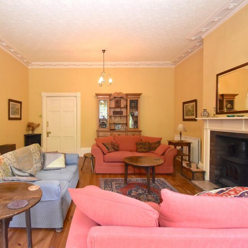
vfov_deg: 74.8
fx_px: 162
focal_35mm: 20
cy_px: 126
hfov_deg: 74.0
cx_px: 99
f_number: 4.5
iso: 1400
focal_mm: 10
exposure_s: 1/125
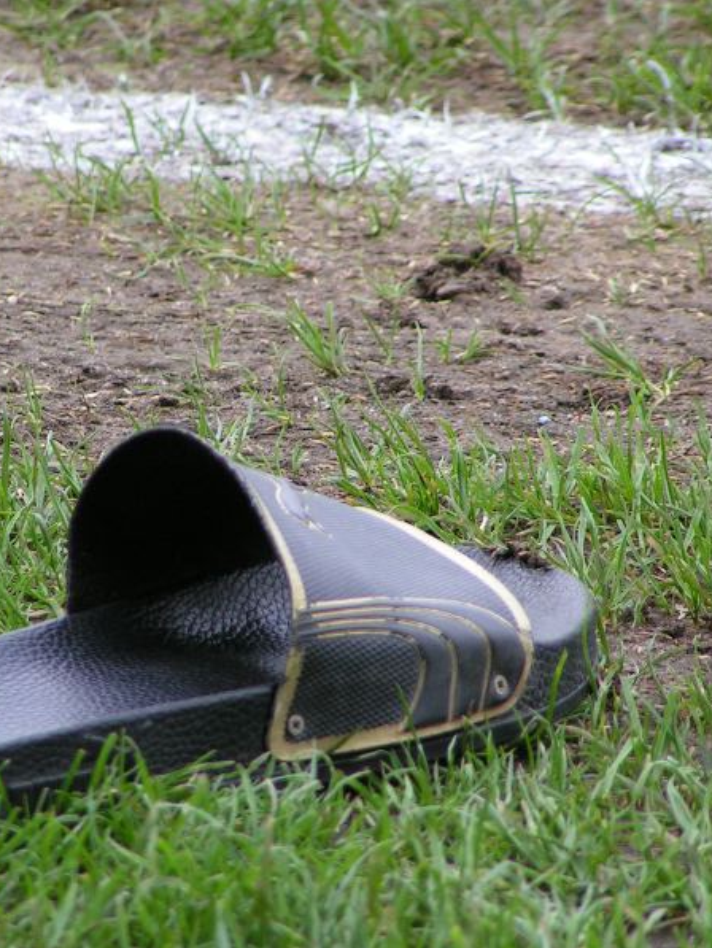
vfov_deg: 3.9
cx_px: 210
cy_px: 475
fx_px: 13954
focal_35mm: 509
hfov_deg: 2.9
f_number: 3.5
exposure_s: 1/320
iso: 100
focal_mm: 58
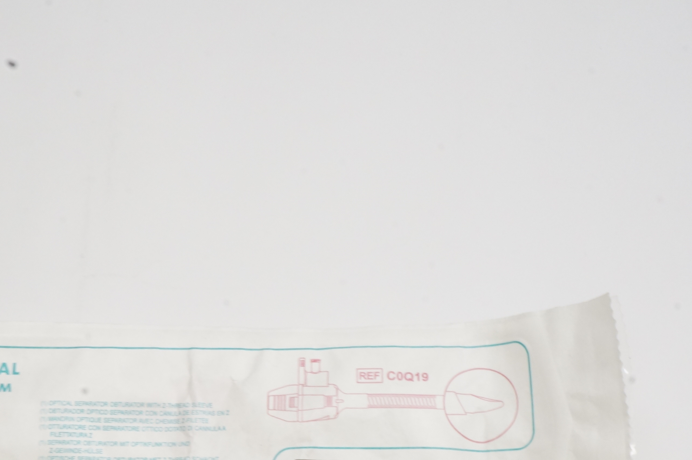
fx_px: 1382
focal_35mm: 72
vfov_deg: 18.5
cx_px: 254
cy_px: 439
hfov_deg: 28.0
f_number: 25
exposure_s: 1/10
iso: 800
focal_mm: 25
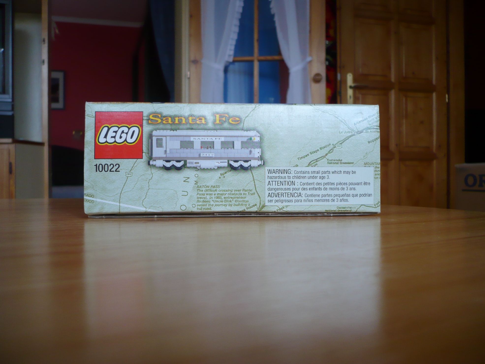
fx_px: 490
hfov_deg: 52.6
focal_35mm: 35
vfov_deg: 40.7
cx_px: 242
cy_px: 182
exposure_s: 1/30
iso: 100
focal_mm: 5.8
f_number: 2.8
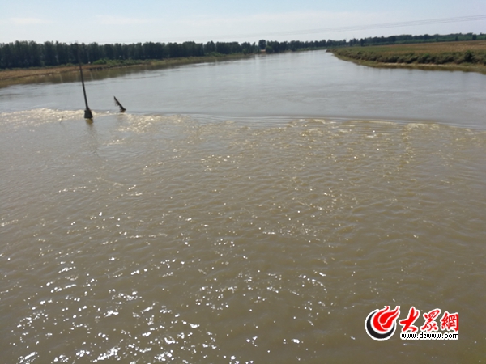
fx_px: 379
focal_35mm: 27
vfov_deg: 51.4
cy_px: 182
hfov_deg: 65.3
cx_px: 243
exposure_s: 1/1553
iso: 50
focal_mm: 3.95
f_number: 2.2
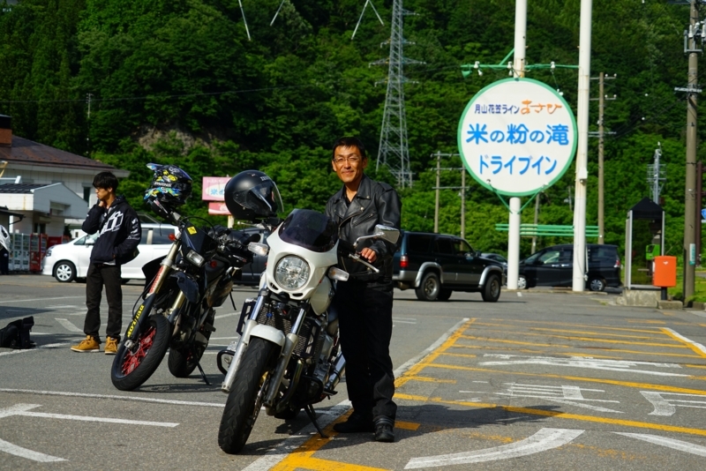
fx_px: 1373
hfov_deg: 28.8
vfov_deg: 19.5
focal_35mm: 70
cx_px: 353
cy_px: 236
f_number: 5.6
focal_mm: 70
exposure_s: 1/2000
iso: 320
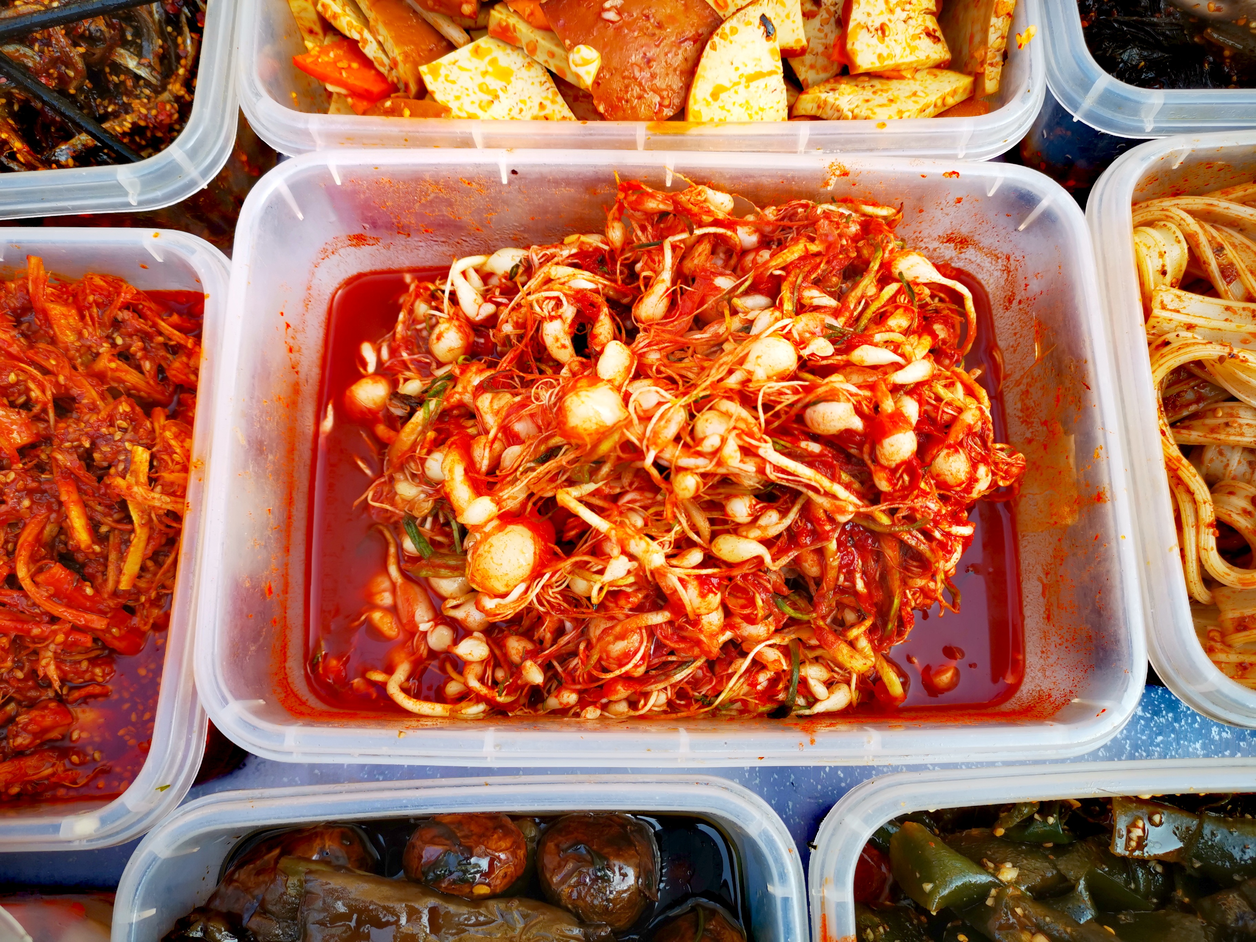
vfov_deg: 51.4
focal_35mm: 27
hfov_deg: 65.3
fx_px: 980
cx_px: 628
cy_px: 471
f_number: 1.8
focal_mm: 5.58
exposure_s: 1/190
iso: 50
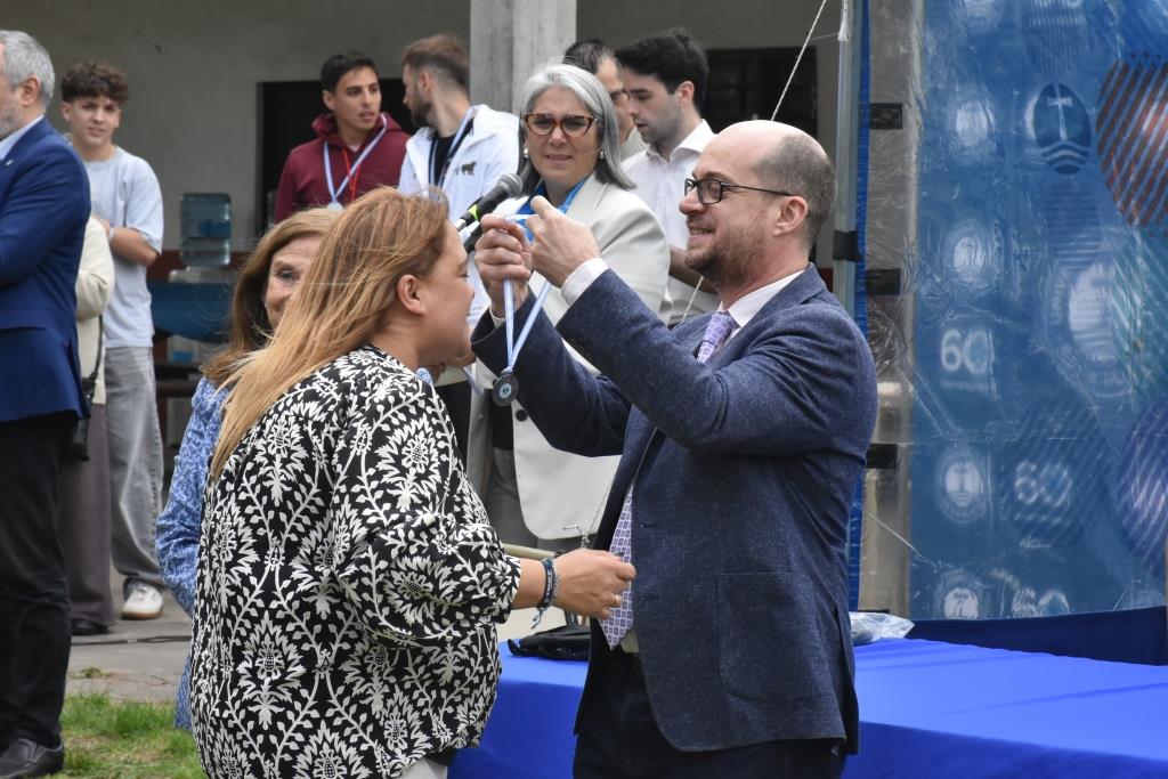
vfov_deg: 9.6
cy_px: 390
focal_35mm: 142
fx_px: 4624
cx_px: 584
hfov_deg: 14.4
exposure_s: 1/500
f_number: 11
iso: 1600
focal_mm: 95
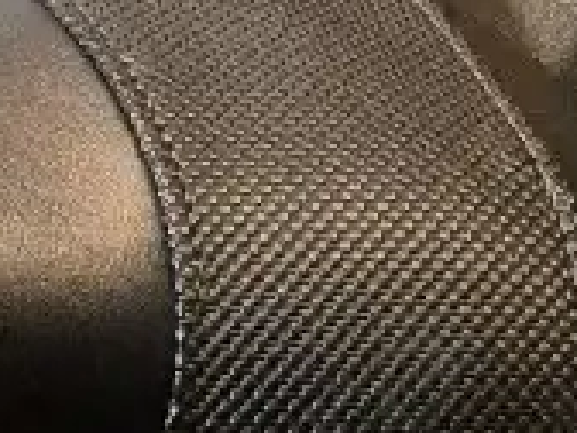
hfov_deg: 10.1
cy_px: 737
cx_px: -567
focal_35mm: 182
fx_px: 3034
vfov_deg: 7.9
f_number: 1.8
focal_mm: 5.4
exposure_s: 1/100
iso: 2500
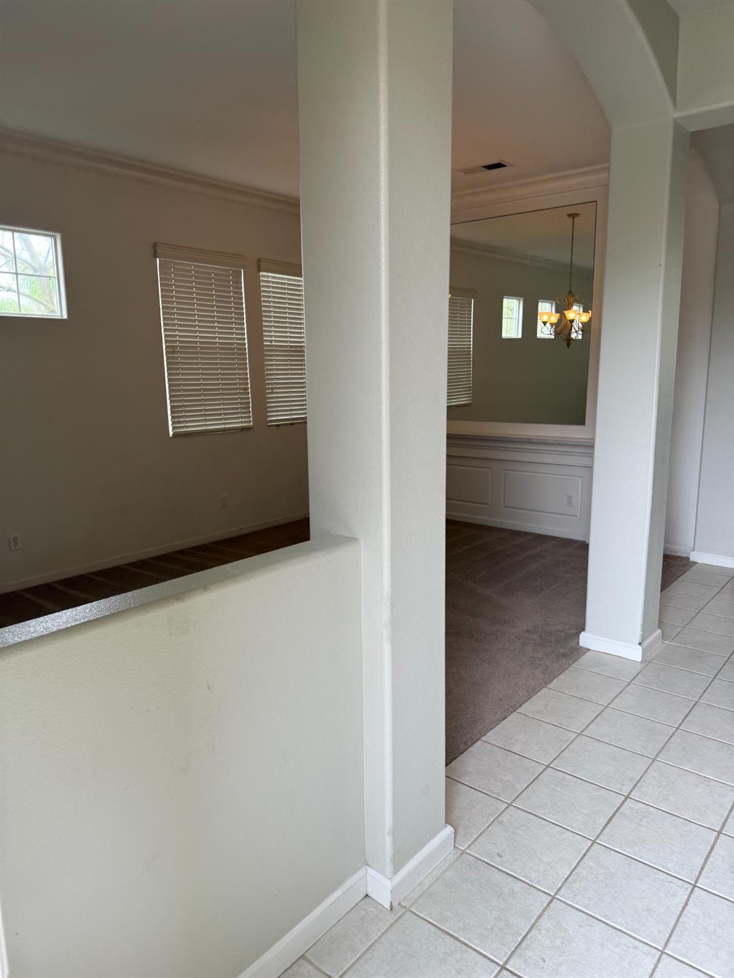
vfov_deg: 71.6
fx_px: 678
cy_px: 489
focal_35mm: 24
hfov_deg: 56.8
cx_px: 367
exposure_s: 1/121
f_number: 1.78
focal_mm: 6.76
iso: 64
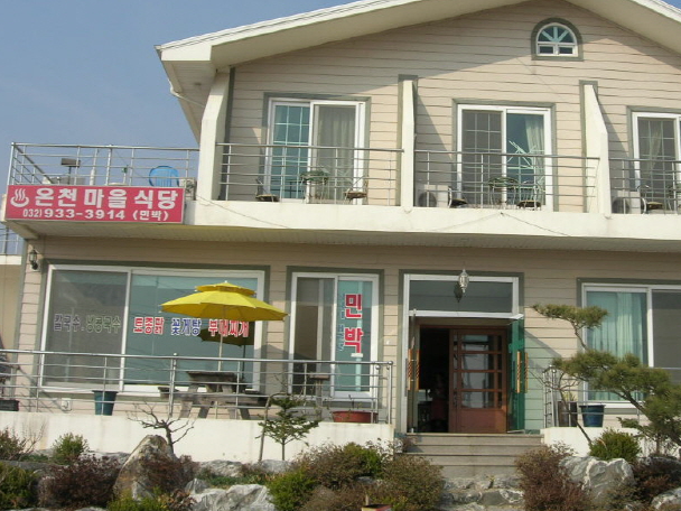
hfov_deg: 38.0
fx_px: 984
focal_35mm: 50
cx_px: 426
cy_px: 233
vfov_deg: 29.1
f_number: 4.8
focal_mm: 7.8
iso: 64
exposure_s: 1/710
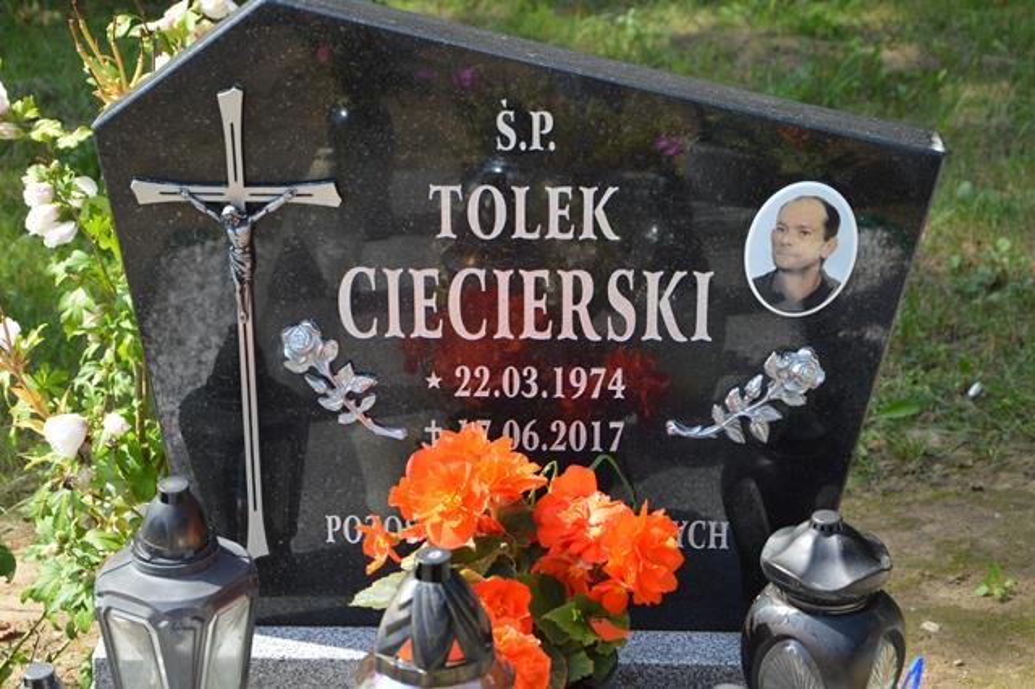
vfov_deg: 18.9
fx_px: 2069
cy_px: 344
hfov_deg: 28.1
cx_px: 518
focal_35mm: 72
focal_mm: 48
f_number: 5.6
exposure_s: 1/125
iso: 100
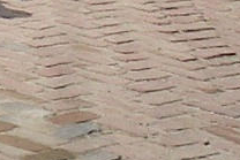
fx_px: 1581
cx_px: -208
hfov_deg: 8.3
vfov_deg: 5.3
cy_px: -388
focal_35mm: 237
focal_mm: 5.6
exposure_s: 1/1000
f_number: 3.5
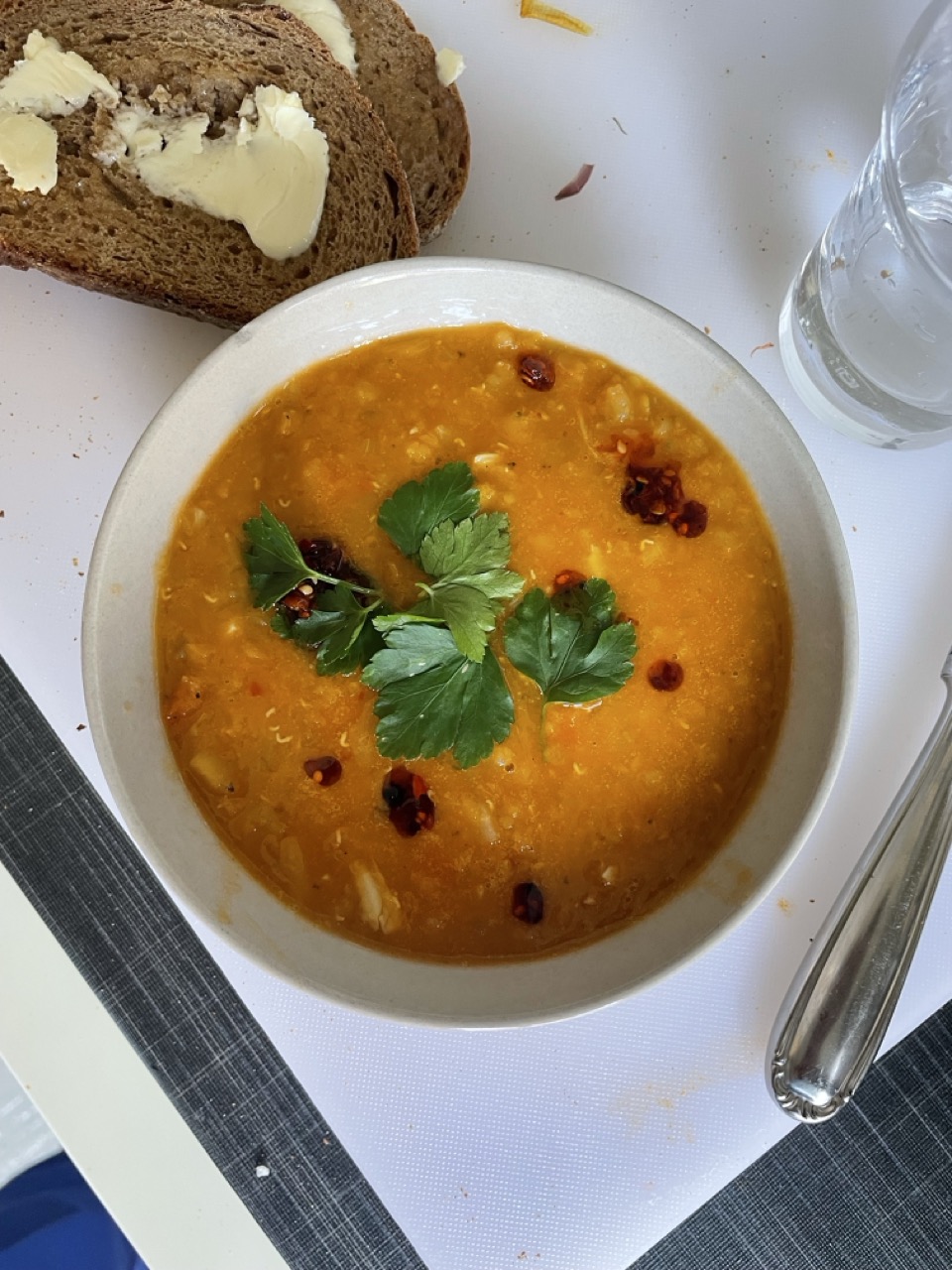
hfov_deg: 53.1
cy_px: 635
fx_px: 953
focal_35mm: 26
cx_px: 476
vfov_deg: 67.3
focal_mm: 4.2
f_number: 1.6
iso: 125
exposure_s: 1/75
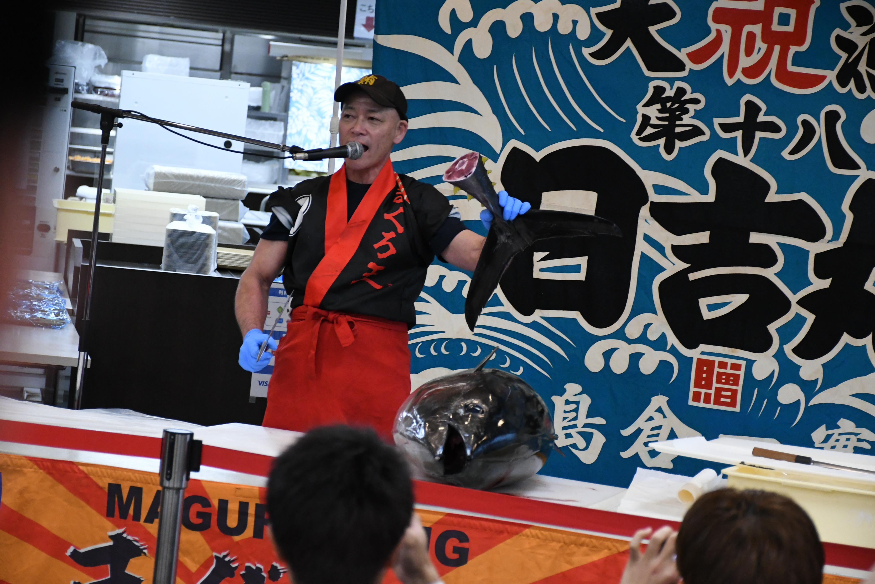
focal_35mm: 112
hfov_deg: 18.3
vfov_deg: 12.2
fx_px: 2722
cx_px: 438
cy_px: 292
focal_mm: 75
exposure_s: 1/320
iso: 3200
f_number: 5
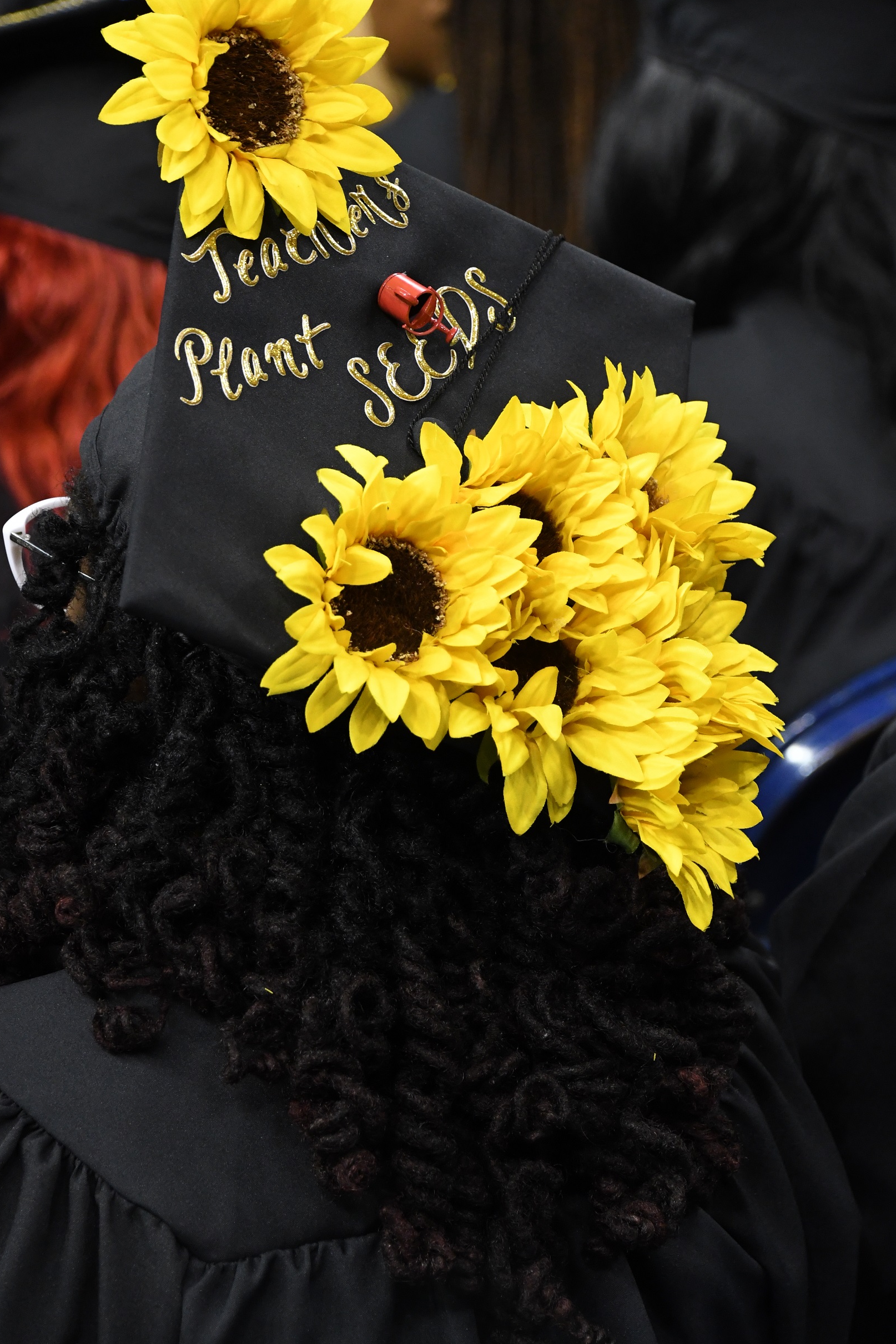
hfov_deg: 9.9
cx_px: 474
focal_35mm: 138
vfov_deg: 14.9
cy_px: 606
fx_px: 5152
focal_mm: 80
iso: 2500
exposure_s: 1/200
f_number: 5.3
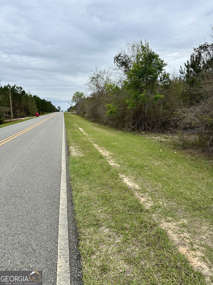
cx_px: 106
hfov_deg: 56.8
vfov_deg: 71.6
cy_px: 142
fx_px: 197
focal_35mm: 24
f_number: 1.78
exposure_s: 1/3155
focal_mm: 6.86
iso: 80
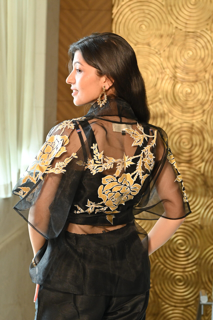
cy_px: 160
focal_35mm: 74
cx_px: 106
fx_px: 652
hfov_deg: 18.5
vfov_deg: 27.5
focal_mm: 49
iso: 1250
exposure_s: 1/80
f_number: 4.8
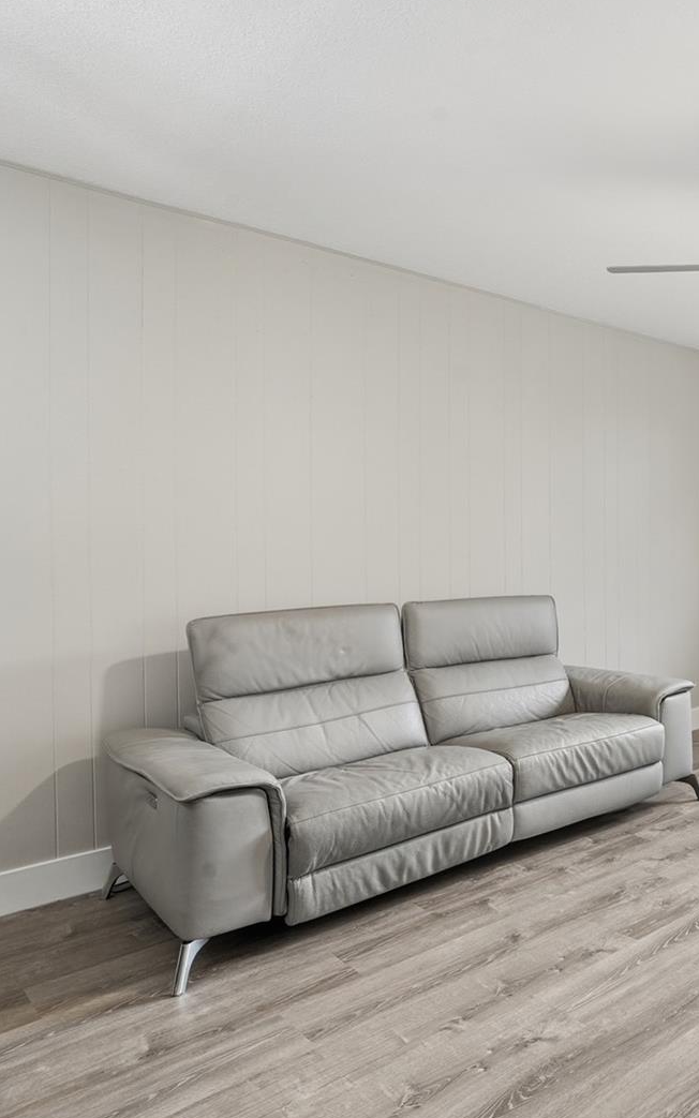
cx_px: 788
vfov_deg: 72.5
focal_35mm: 25
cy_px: 555
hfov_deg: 39.3
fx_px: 762
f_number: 9
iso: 200
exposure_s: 1/13
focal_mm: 16
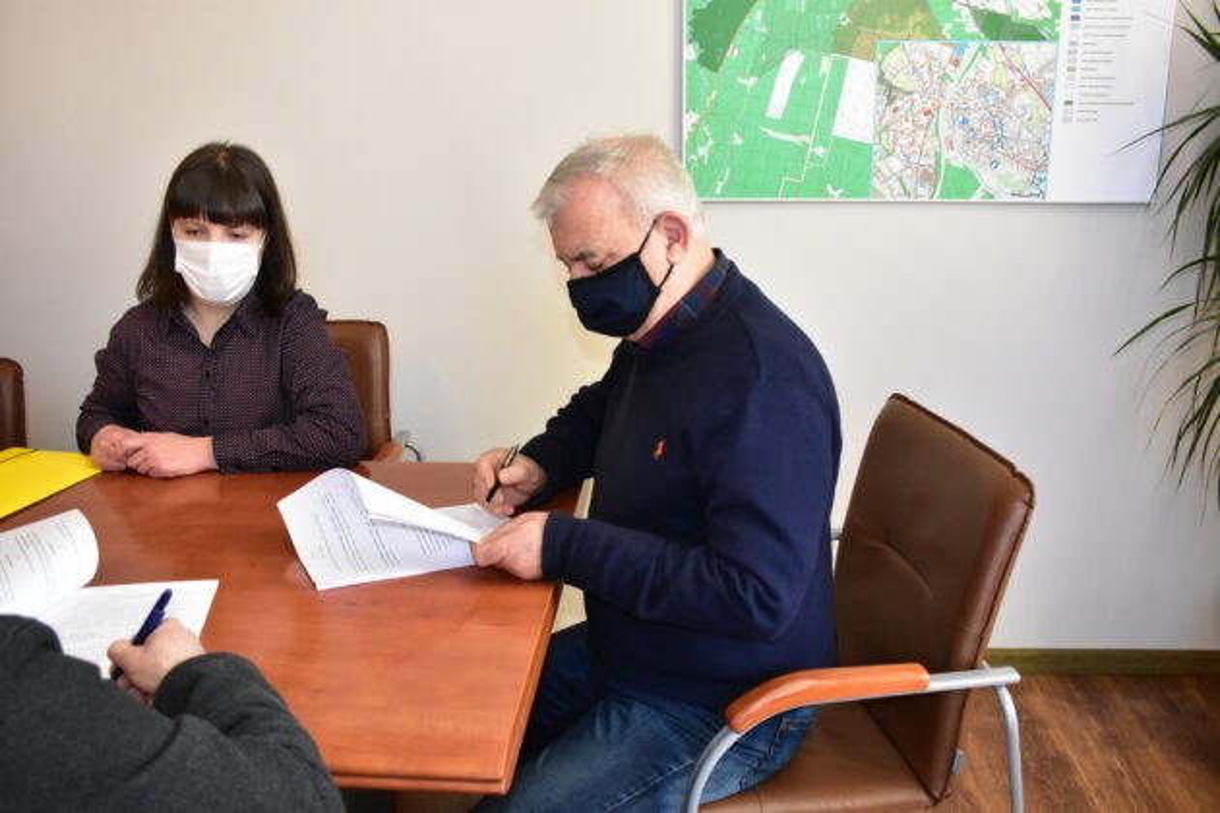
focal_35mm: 33
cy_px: 406
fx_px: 1118
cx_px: 610
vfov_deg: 40.0
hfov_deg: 57.2
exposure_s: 1/320
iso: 3200
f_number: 5
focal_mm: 22
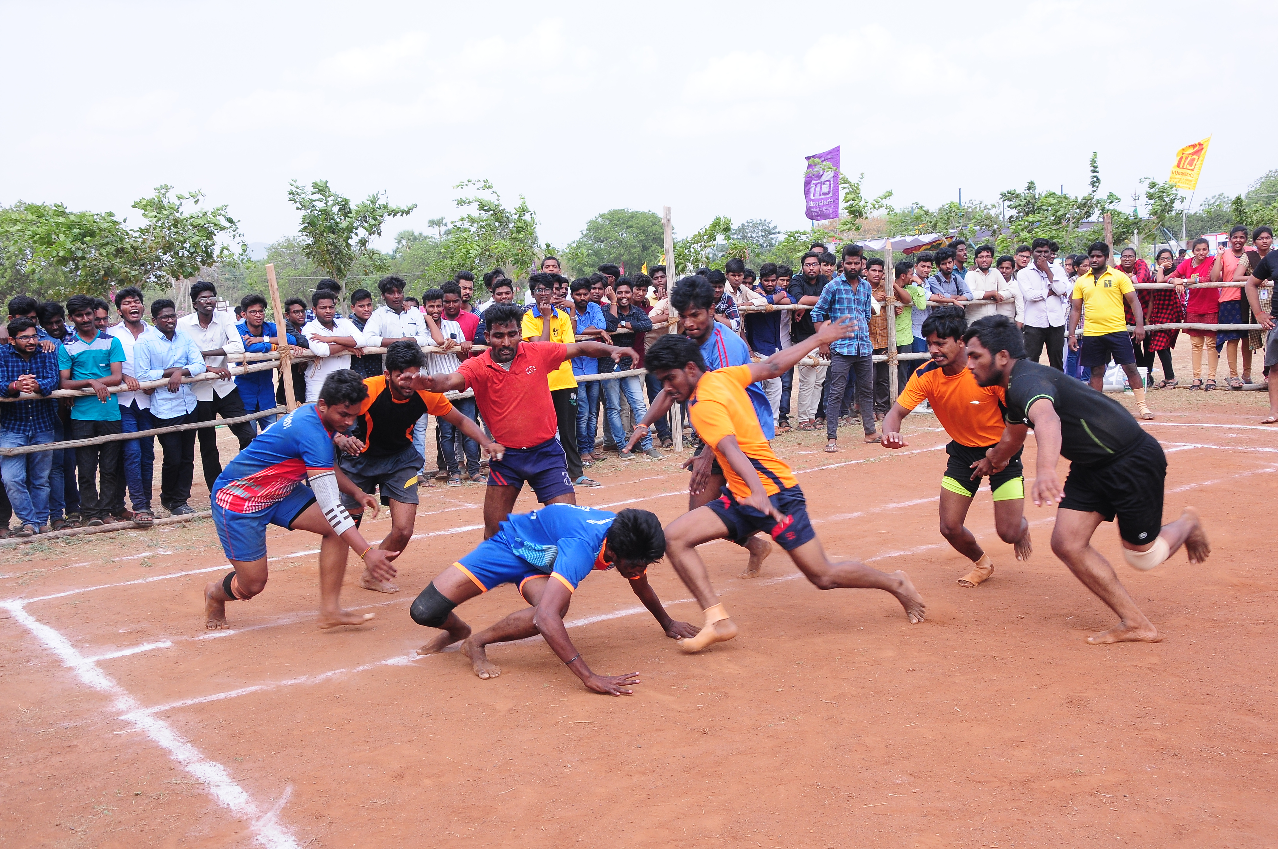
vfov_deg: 35.4
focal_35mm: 38
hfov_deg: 51.3
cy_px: 424
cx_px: 639
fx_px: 1330
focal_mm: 25
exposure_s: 1/200
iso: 250
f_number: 7.1
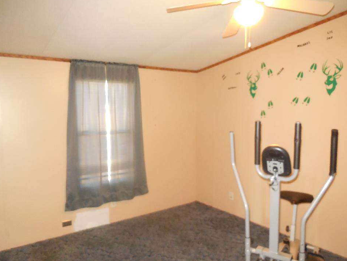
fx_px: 271
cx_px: 171
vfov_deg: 51.3
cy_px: 136
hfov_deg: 65.3
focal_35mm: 27
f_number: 3.1
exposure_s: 1/25
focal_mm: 4.5
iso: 640
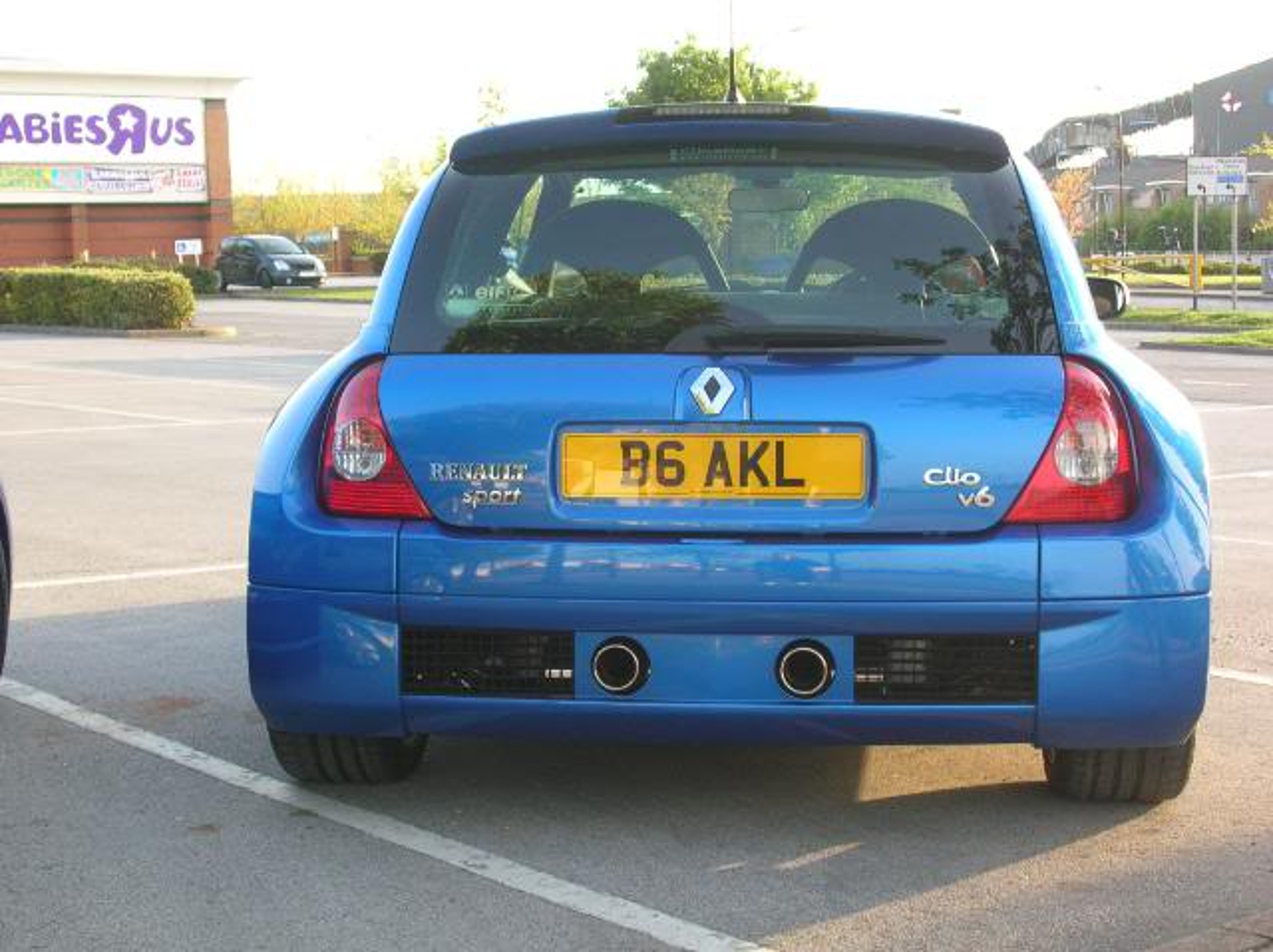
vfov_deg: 23.6
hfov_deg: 31.2
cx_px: 636
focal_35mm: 62
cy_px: 476
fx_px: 2278
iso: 50
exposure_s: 1/46.8
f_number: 3.6
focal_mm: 10.2
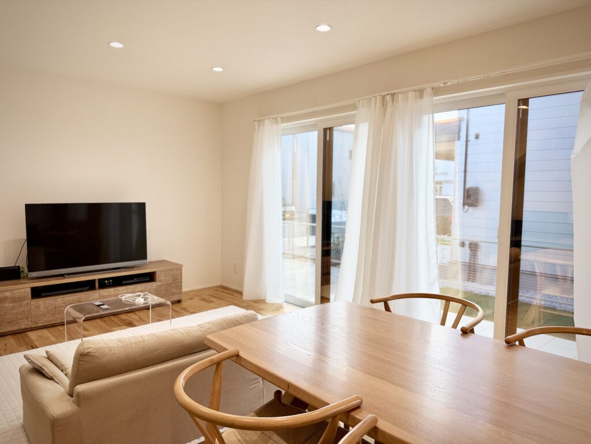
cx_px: 296
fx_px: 410
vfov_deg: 56.8
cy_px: 222
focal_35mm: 24
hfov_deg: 71.6
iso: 80
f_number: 1.78
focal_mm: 6.76
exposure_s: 1/387
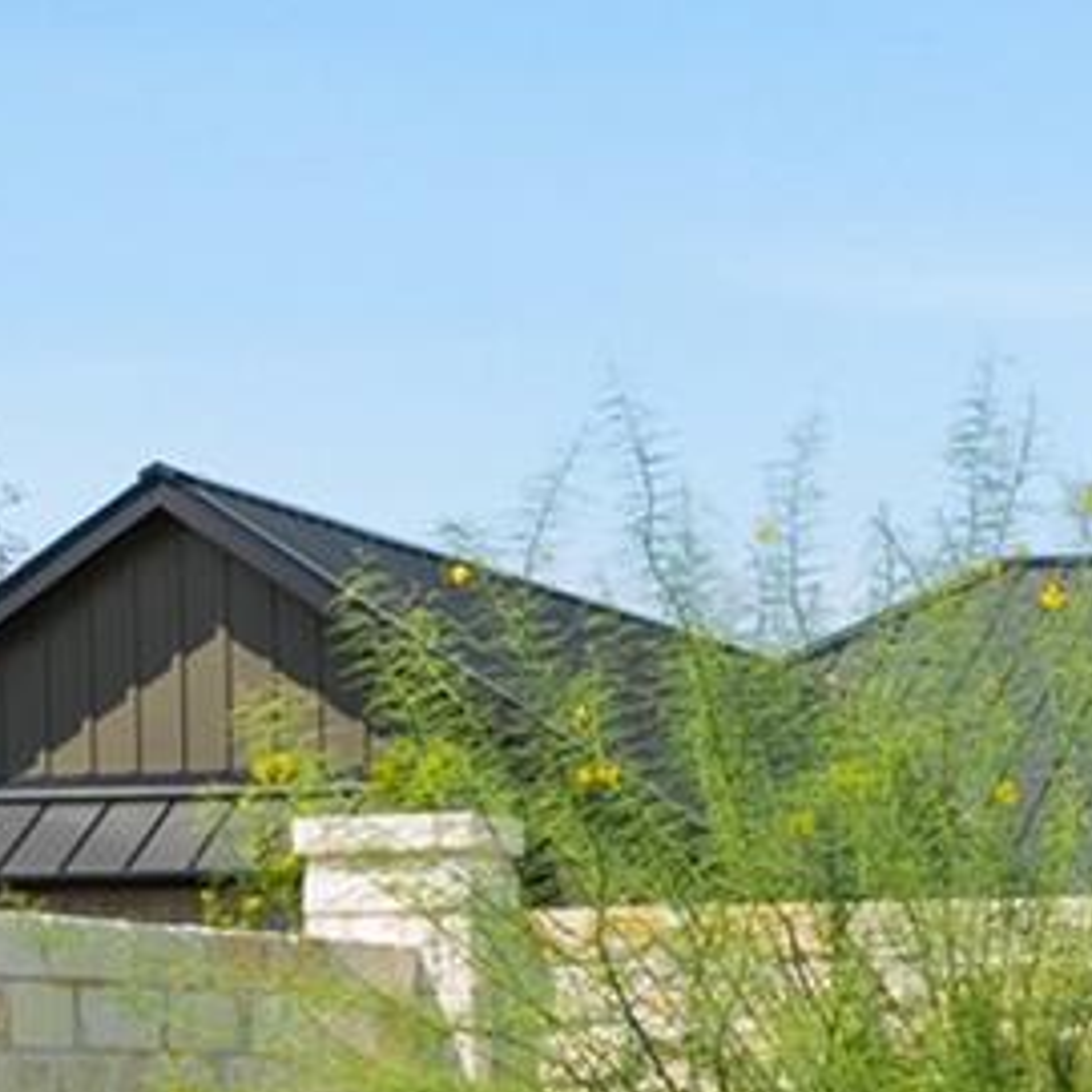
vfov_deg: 9.3
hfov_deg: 9.3
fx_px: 6638
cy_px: 1295
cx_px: 1201
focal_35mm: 186
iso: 100
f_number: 9
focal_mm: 29
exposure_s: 1/40
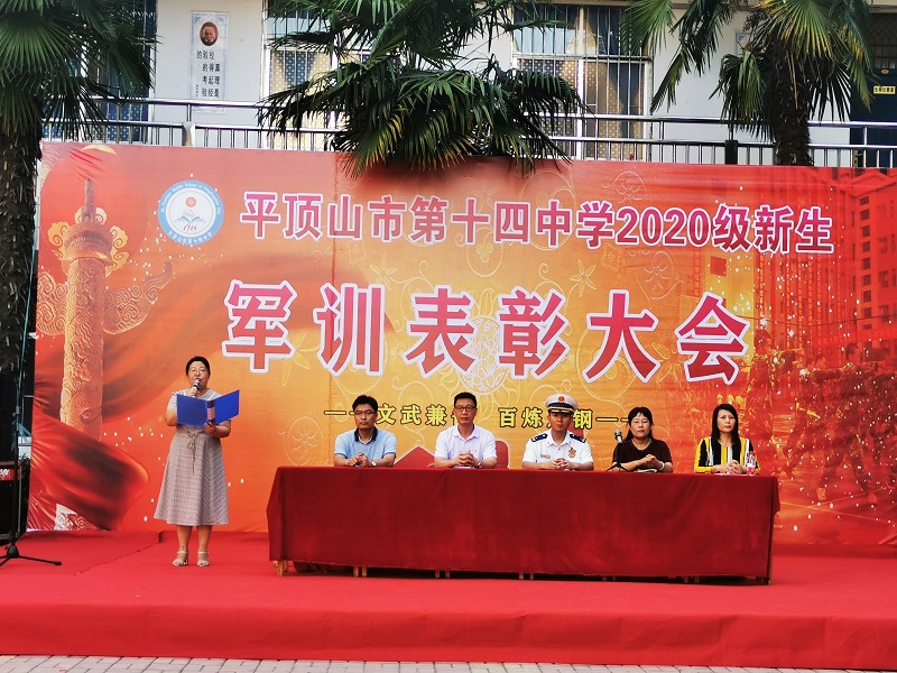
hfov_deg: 30.3
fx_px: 1658
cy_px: 336
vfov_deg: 22.9
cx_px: 448
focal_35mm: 64
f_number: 1.8
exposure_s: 1/269
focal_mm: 5.58
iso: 50
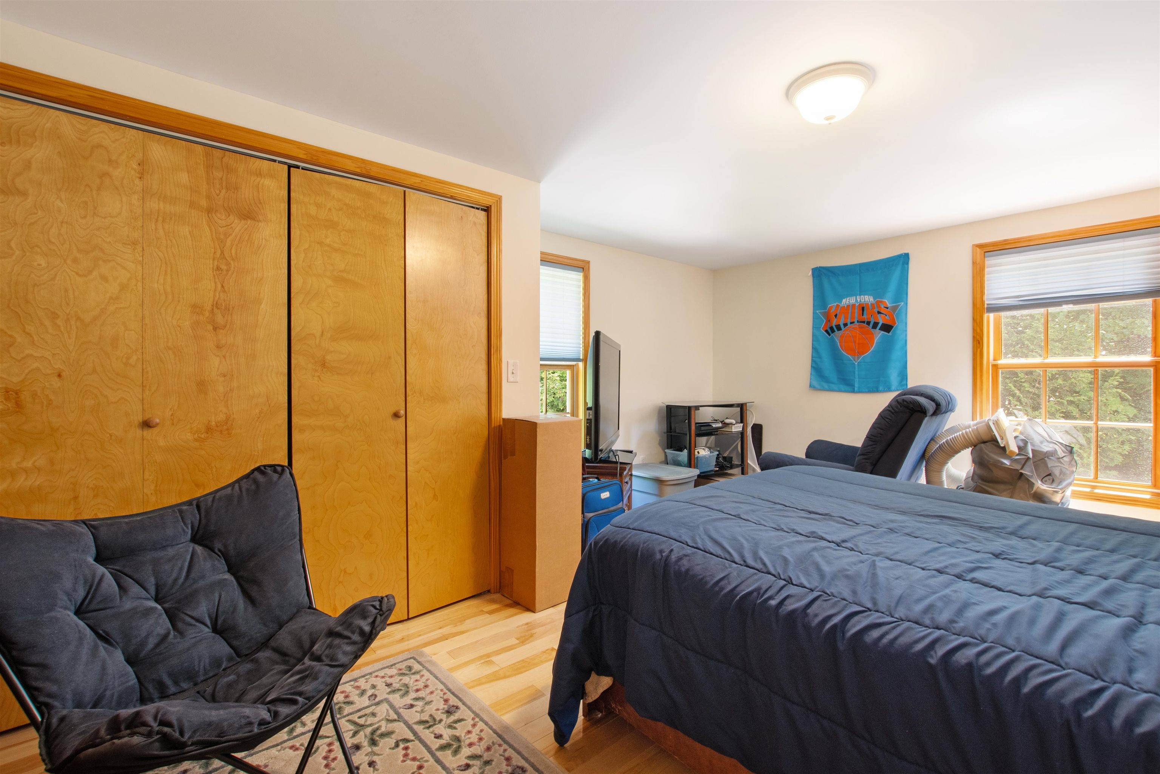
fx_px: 483
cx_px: 580
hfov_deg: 100.4
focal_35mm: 15
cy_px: 387
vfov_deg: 77.3
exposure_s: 1/1.67
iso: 100
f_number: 8
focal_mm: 10
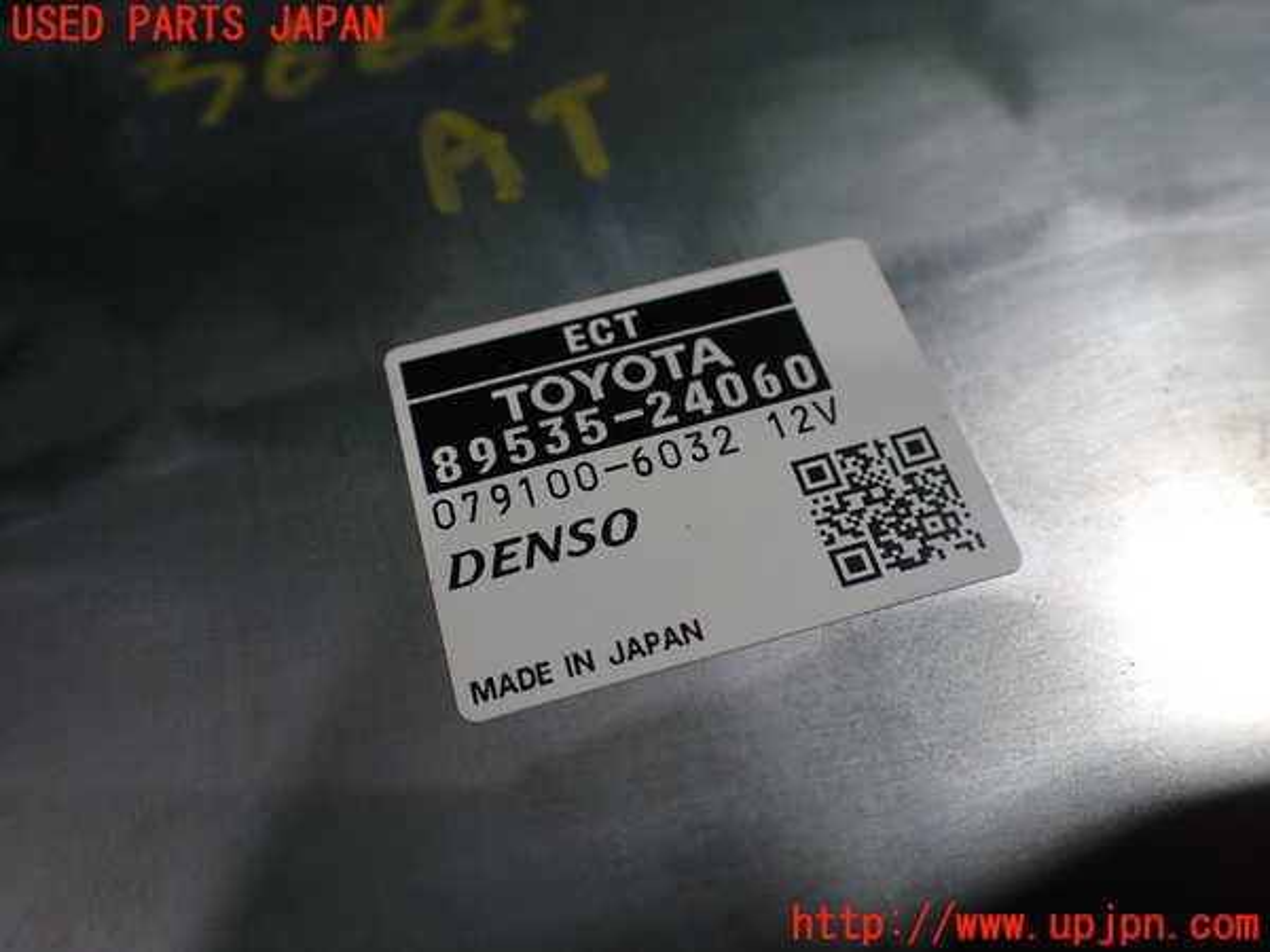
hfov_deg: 60.0
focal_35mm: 30
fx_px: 1101
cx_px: 635
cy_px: 476
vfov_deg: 46.8
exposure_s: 1/125
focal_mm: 5.4
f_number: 2.3
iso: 200
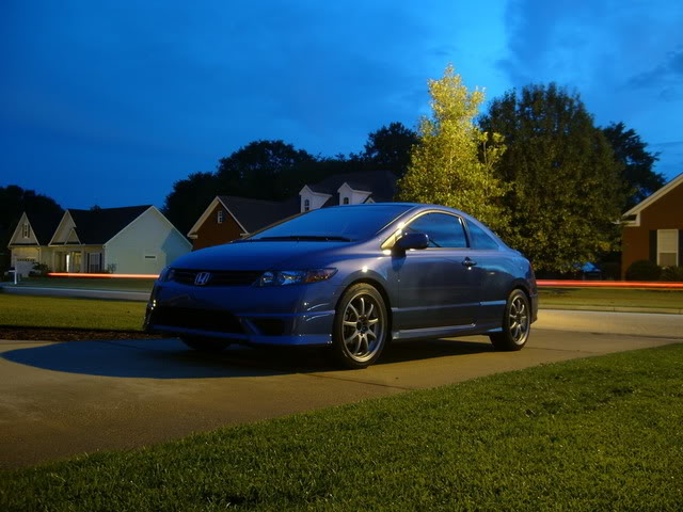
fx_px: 691
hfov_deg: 52.6
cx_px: 342
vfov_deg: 40.7
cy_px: 256
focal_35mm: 35
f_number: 2.8
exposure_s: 8
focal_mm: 5.8
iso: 80
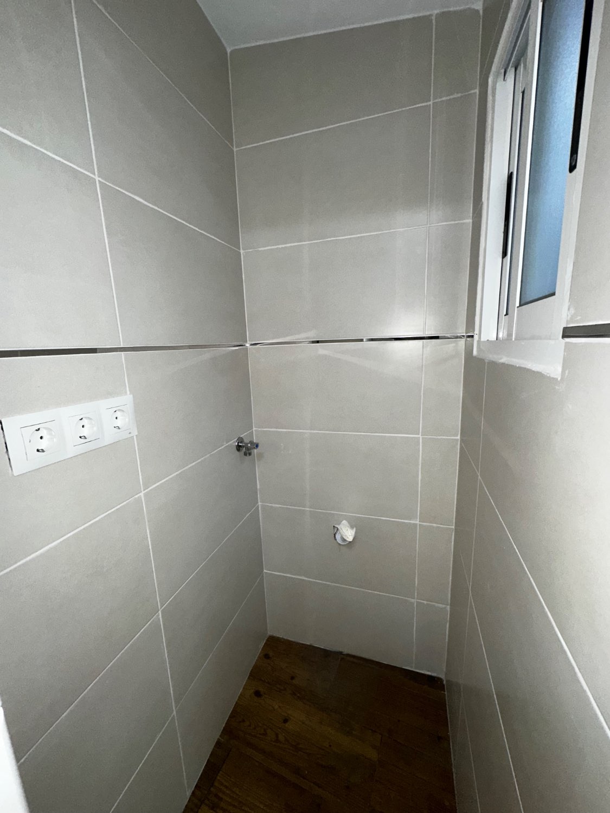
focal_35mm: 14
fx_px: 329
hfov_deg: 85.7
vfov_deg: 102.1
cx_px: 305
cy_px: 406
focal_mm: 2.22
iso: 80
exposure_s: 1/62
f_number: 2.2
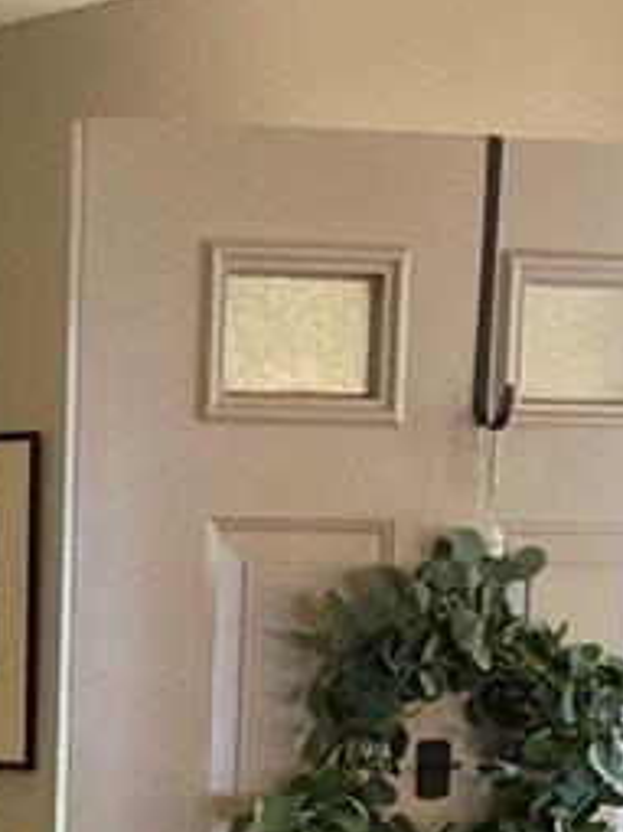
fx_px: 3170
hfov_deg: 11.0
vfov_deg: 14.1
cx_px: -95
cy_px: 1214
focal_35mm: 132
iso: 320
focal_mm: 3.99
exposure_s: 1/40
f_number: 1.8
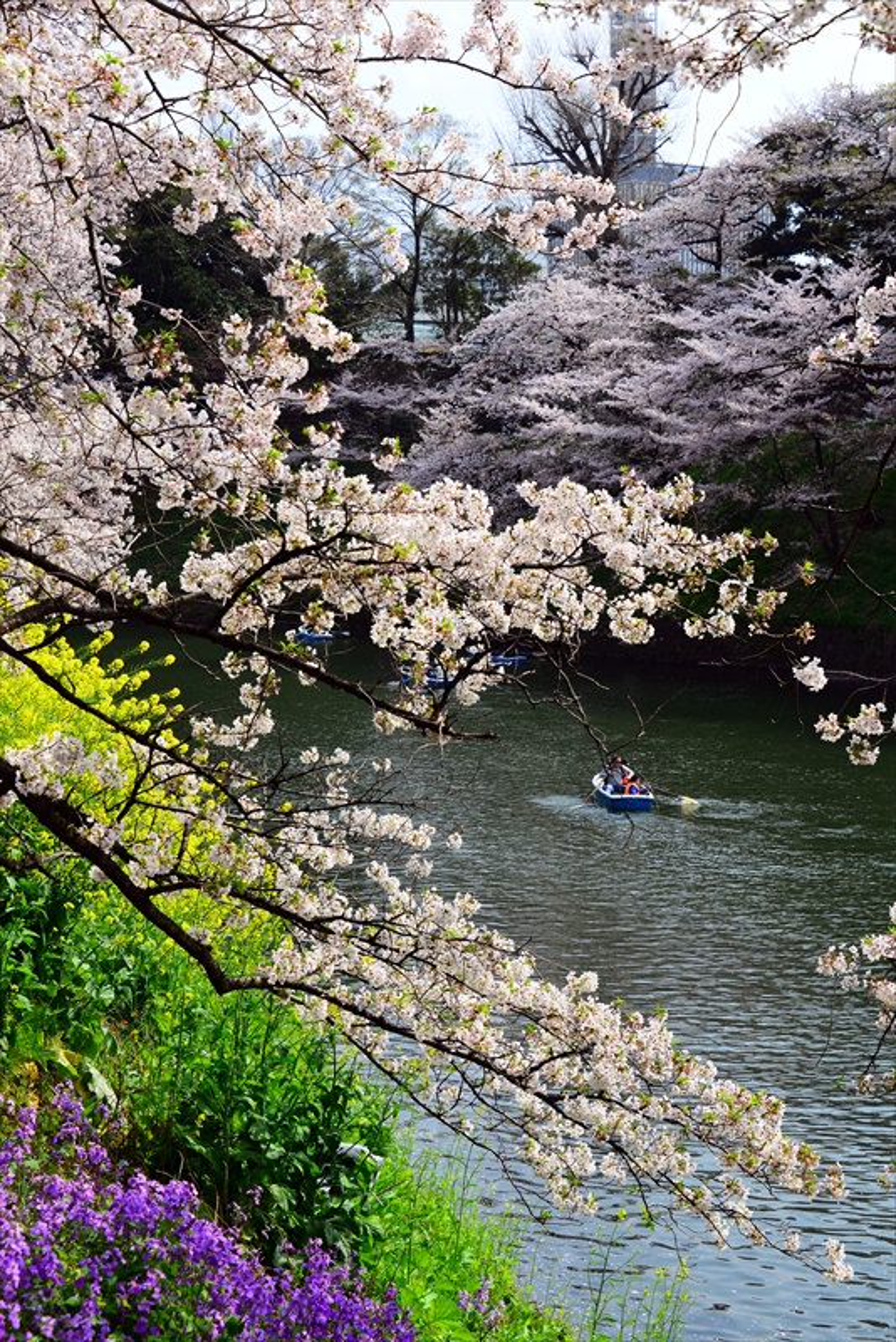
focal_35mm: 62
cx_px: 448
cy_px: 671
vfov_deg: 32.4
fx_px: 2312
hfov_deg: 21.9
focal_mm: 62
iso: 200
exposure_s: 1/250
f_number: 8
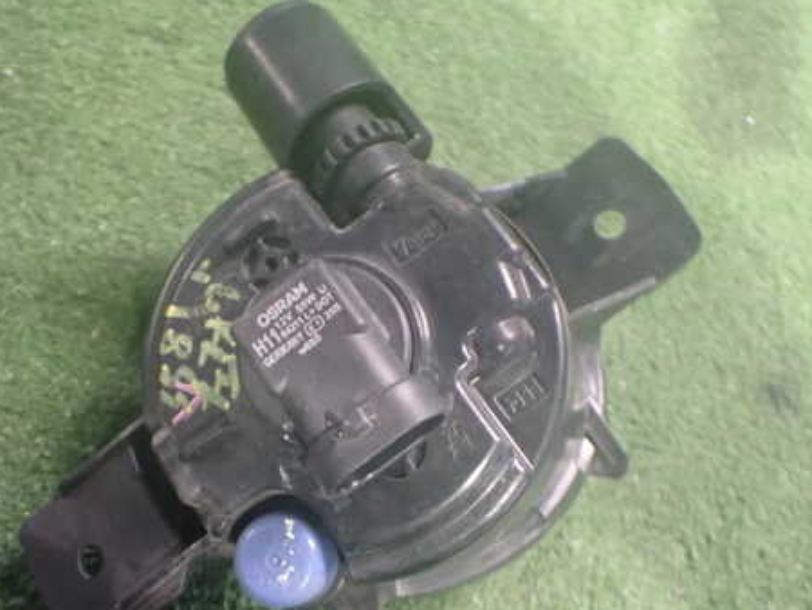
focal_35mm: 40
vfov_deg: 35.9
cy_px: 343
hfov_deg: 46.5
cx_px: 330
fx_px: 939
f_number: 2.3
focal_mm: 5.4
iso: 1250
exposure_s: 1/30
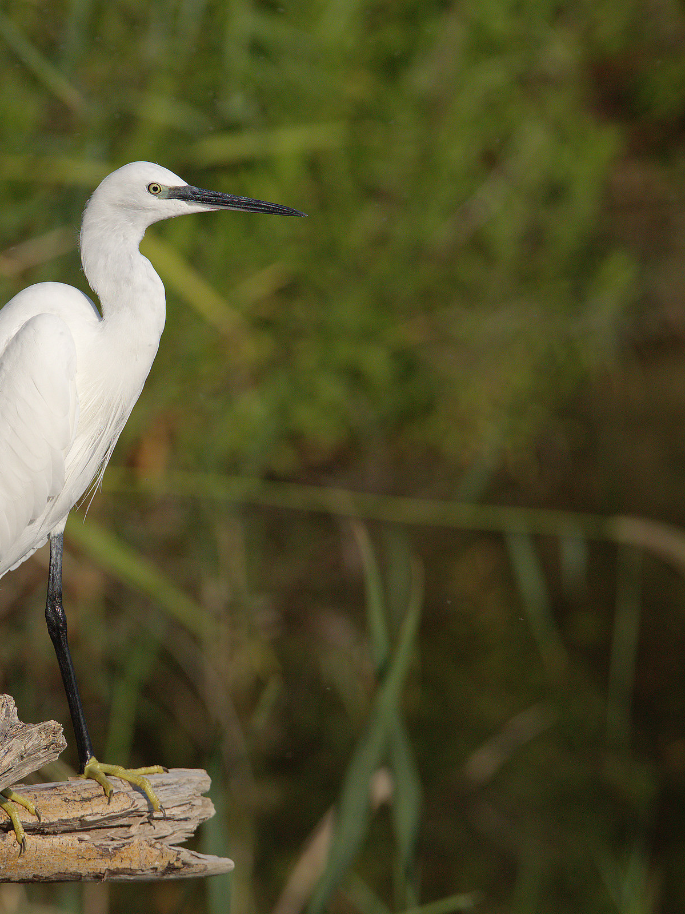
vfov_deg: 3.1
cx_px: 71
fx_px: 17145
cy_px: 457
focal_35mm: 650
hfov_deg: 2.3
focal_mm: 450
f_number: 9
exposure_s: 1/2000
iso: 400
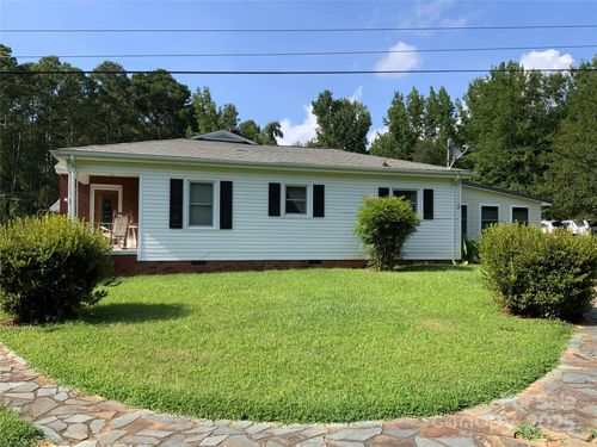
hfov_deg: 61.7
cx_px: 298
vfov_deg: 48.2
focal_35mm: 29
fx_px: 500
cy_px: 224
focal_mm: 3
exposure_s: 1/1035
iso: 16
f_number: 1.8
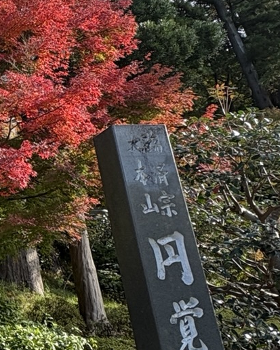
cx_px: -190
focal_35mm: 53
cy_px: 134
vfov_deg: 35.2
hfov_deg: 21.5
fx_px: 549
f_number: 2.2
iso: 64
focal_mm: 2.22
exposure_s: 1/283
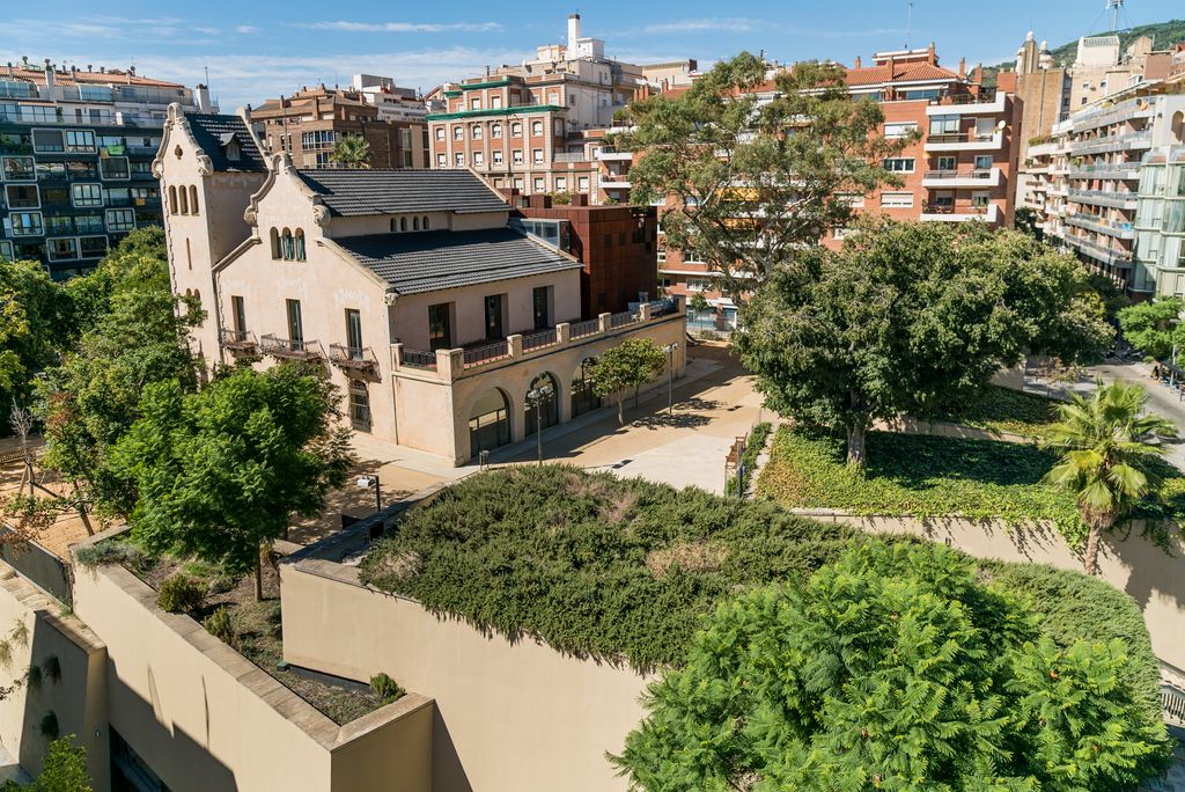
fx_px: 790
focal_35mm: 24
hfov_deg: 73.7
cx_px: 592
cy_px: 396
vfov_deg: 53.2
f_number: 2.8
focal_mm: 24
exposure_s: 1/3200
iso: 160
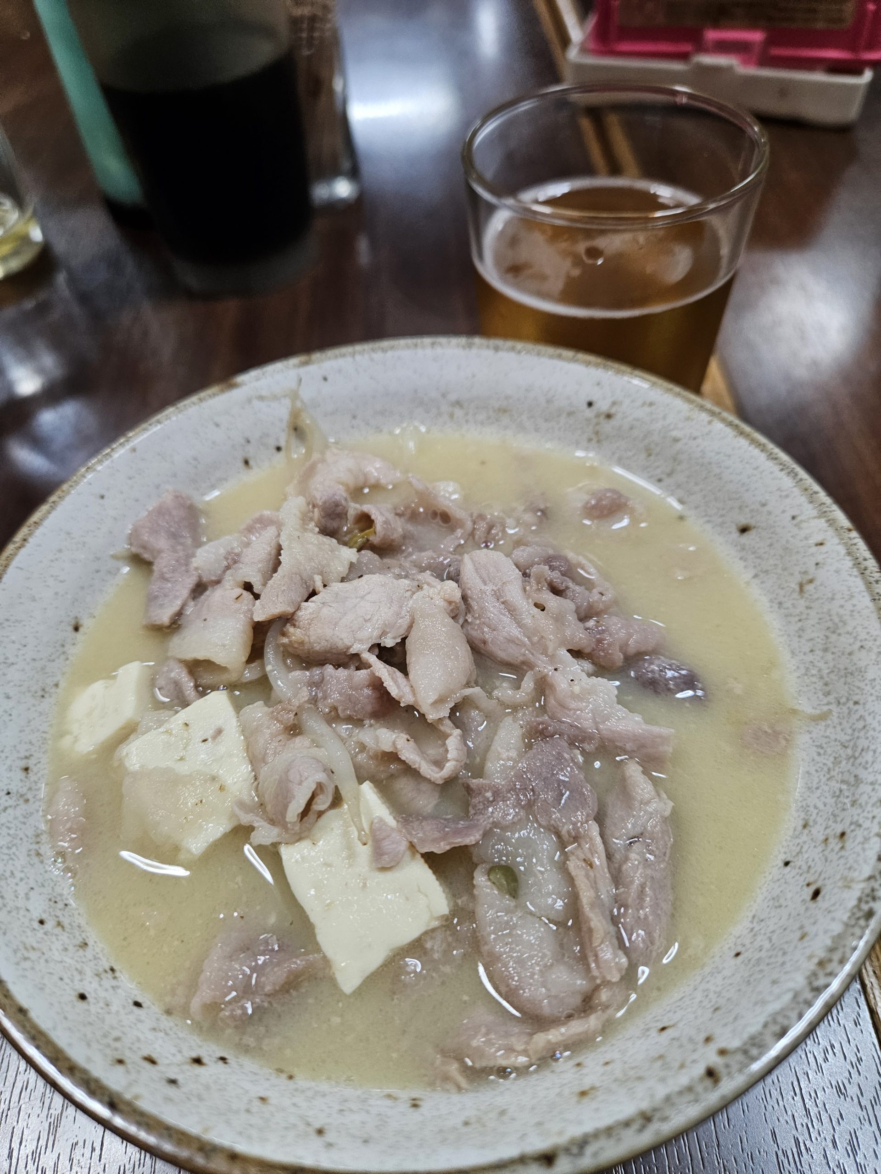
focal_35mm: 23
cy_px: 587
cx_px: 440
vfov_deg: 73.9
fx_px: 780
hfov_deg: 58.9
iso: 320
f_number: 1.8
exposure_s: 1/120
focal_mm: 5.4
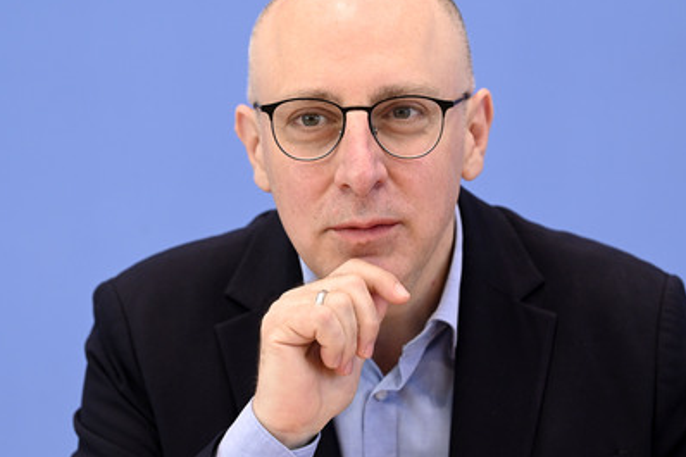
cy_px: 207
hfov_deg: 11.0
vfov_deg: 7.3
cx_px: 327
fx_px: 3562
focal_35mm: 187
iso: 3200
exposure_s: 1/500
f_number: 5
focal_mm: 165
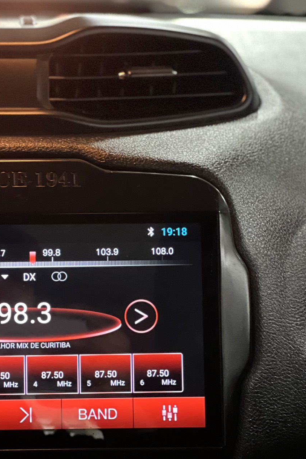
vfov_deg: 16.9
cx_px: 8
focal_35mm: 121
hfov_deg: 11.2
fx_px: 1543
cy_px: 239
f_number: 2.8
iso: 1000
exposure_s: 1/15
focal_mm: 9
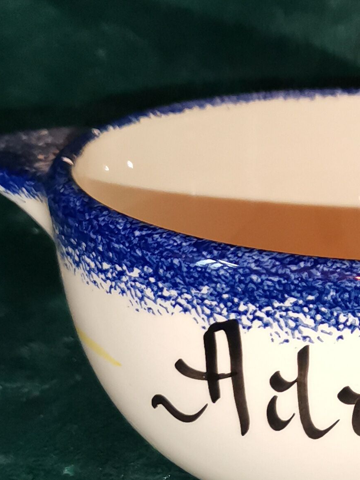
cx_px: 431
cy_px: 328
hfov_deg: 16.0
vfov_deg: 21.9
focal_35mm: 89
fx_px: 1235
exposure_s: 1/33.3
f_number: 1.8
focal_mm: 4.75
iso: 400
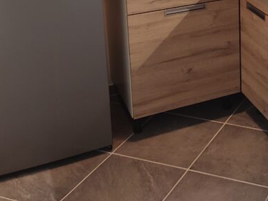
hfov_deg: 27.1
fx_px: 519
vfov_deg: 20.0
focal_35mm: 67
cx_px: 279
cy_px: -67
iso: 312
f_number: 1.9
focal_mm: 6.04
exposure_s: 1/33
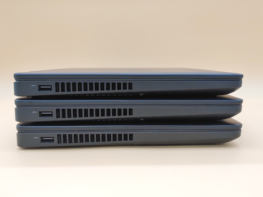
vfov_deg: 39.7
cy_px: 98
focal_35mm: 36
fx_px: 274
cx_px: 132
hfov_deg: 51.4
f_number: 1.8
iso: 50
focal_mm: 4.36
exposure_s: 1/62
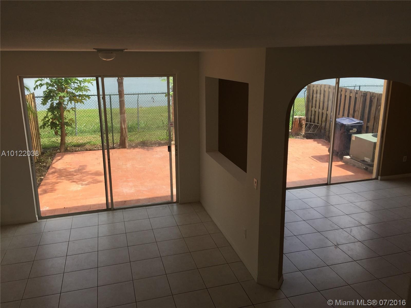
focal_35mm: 29
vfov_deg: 48.2
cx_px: 206
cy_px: 154
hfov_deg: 61.7
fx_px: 344
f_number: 2.2
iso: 32
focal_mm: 4.15
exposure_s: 1/920
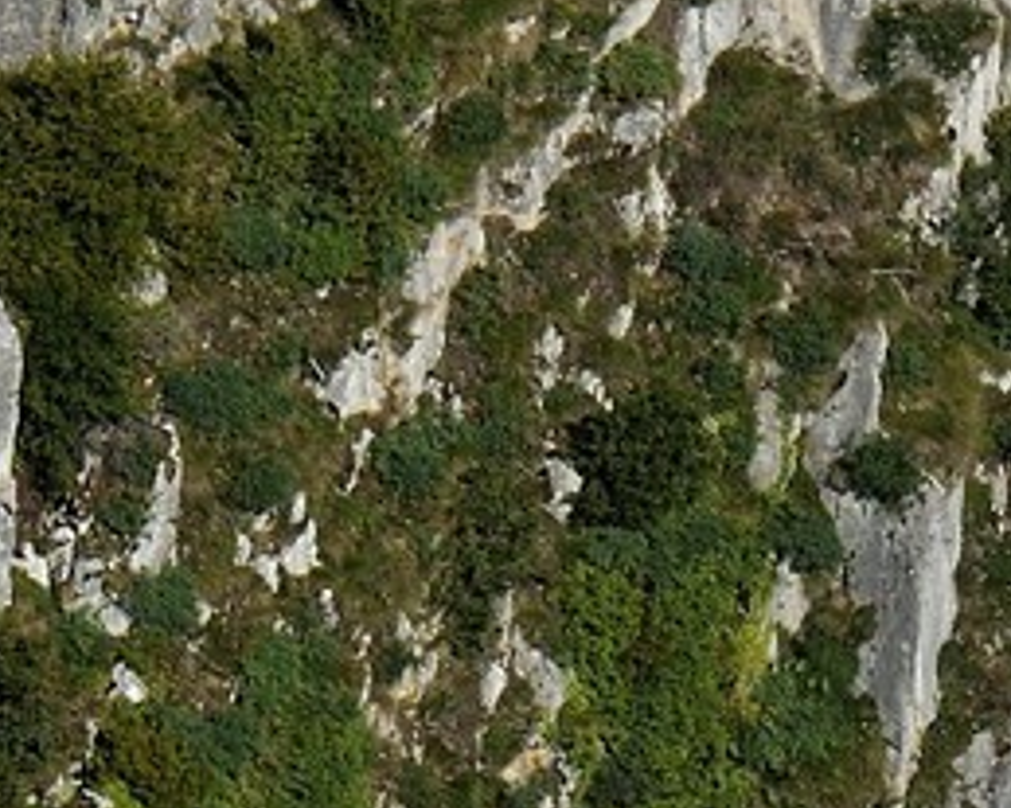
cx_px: -144
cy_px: -1233
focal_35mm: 1015
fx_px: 30359
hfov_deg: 1.9
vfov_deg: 1.5
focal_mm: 175
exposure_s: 1/1000
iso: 400
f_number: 10
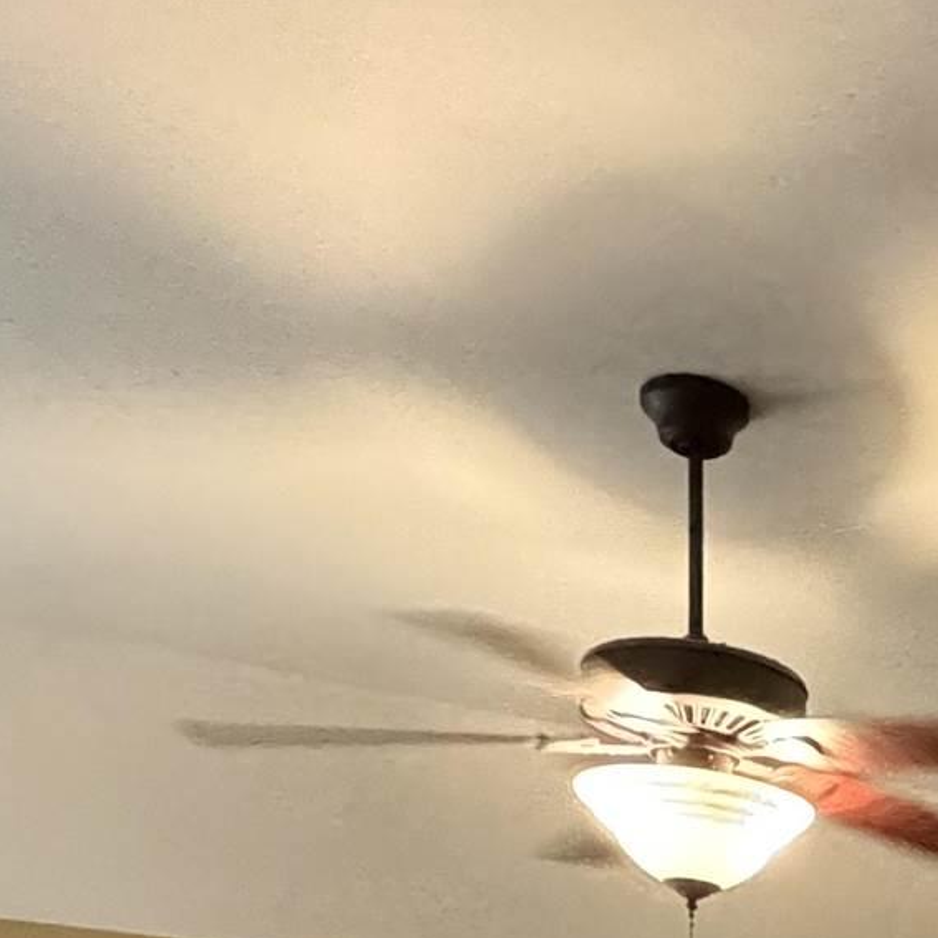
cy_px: 1517
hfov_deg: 22.1
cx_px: 1335
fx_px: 2054
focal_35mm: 67
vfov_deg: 20.7
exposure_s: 1/60
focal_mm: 2.22
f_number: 2.2
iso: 640
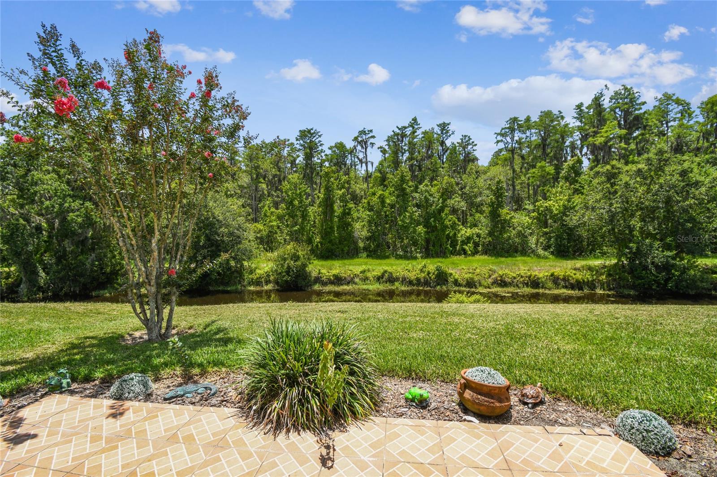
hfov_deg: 100.4
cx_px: 358
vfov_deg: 77.3
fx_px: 299
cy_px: 238
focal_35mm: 15
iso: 100
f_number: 7.1
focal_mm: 10
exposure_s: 1/500
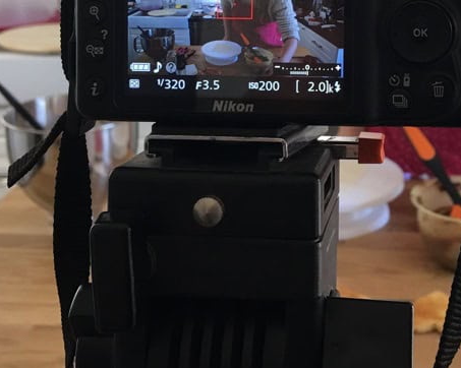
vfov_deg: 23.2
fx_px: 873
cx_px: 322
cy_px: 33
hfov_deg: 29.3
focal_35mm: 64
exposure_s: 1/33
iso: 50
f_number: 2.2
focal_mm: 4.2
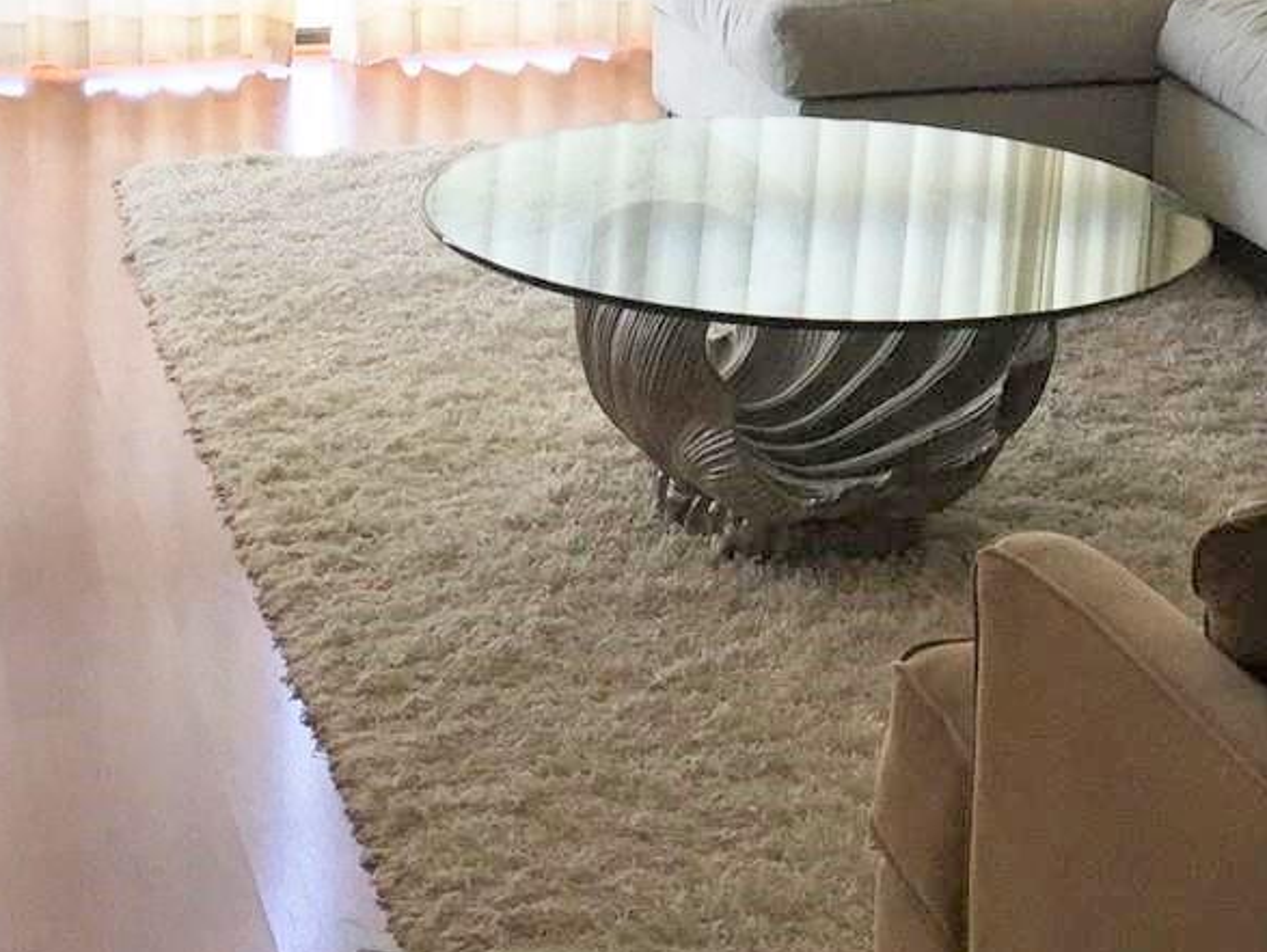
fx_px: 2893
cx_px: 978
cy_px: -209
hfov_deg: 24.4
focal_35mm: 79
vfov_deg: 17.7
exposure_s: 1/120
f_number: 2.2
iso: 50
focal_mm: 4.15
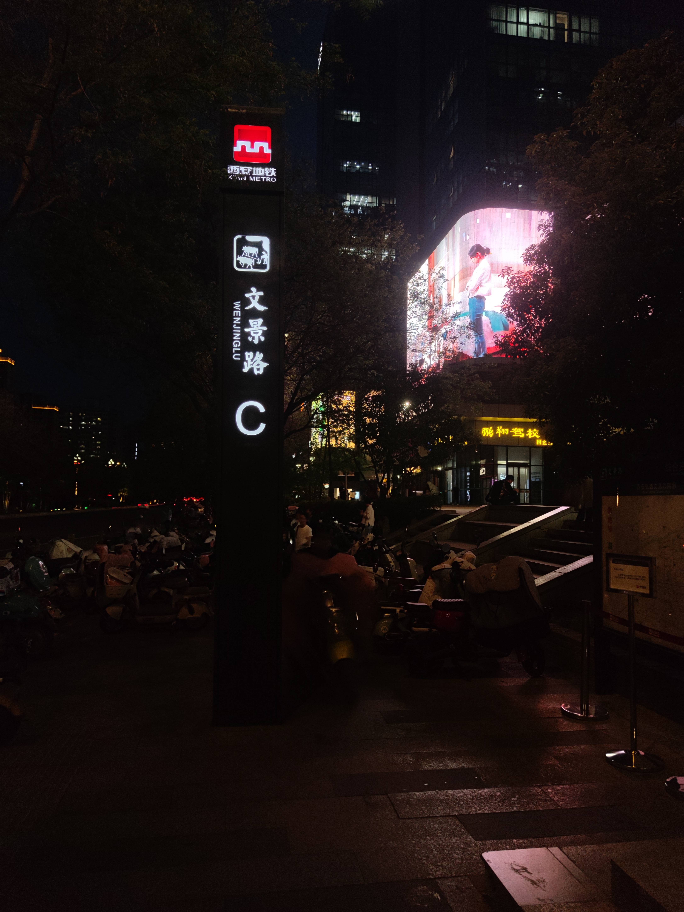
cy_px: 456
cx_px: 342
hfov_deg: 56.8
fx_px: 632
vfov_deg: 71.6
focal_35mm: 24
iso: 50
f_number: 1.69
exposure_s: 1/100
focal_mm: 6.72
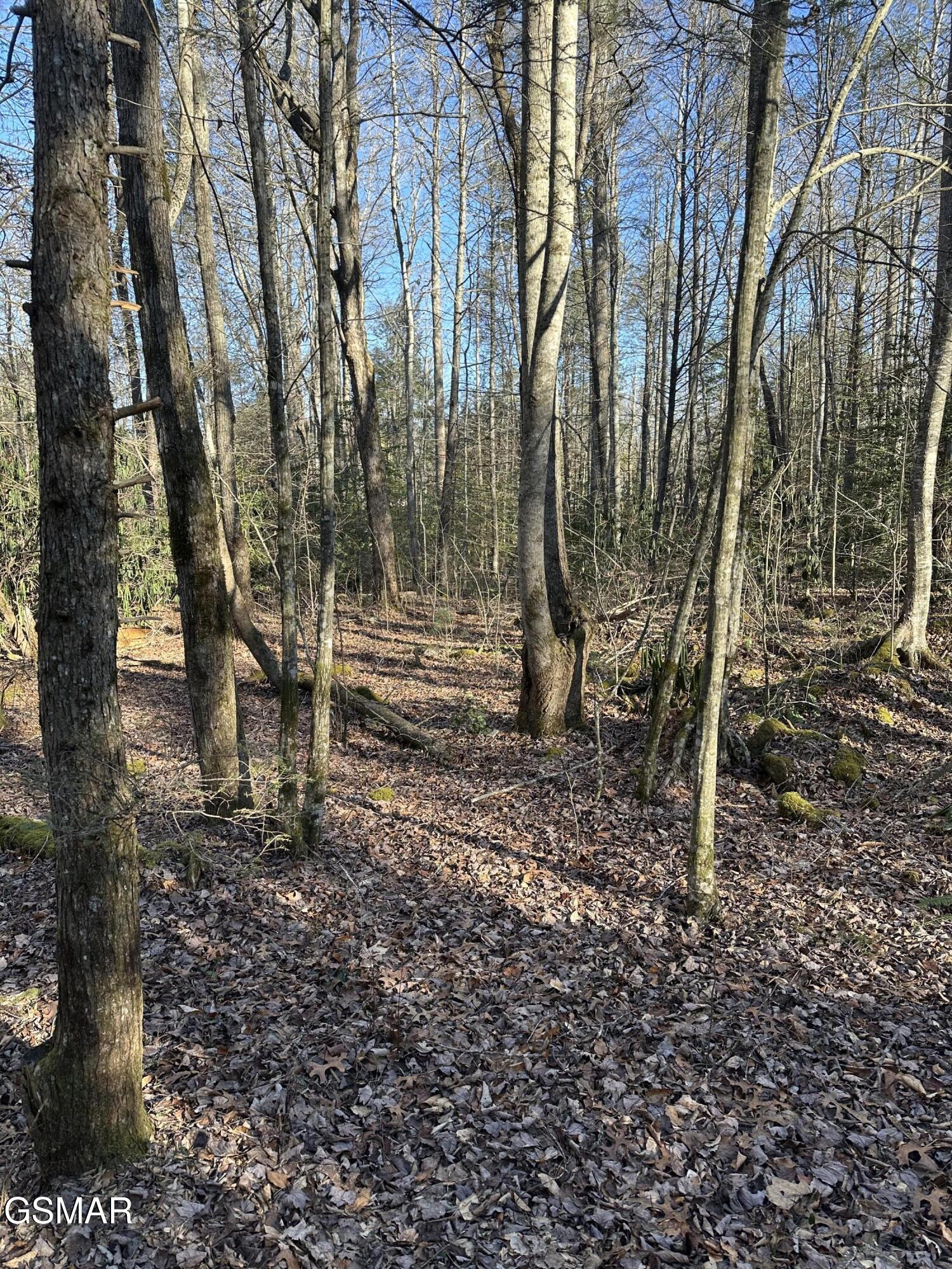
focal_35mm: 24
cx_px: 476
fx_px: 880
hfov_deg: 56.8
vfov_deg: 71.6
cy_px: 634
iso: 80
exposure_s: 1/494
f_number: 1.78
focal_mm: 6.86
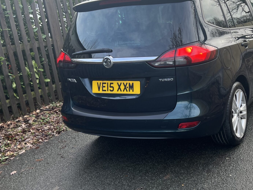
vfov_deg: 30.2
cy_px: 103
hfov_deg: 38.4
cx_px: 196
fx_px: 351
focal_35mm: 48
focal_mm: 5.7
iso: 40
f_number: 1.5
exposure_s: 1/184
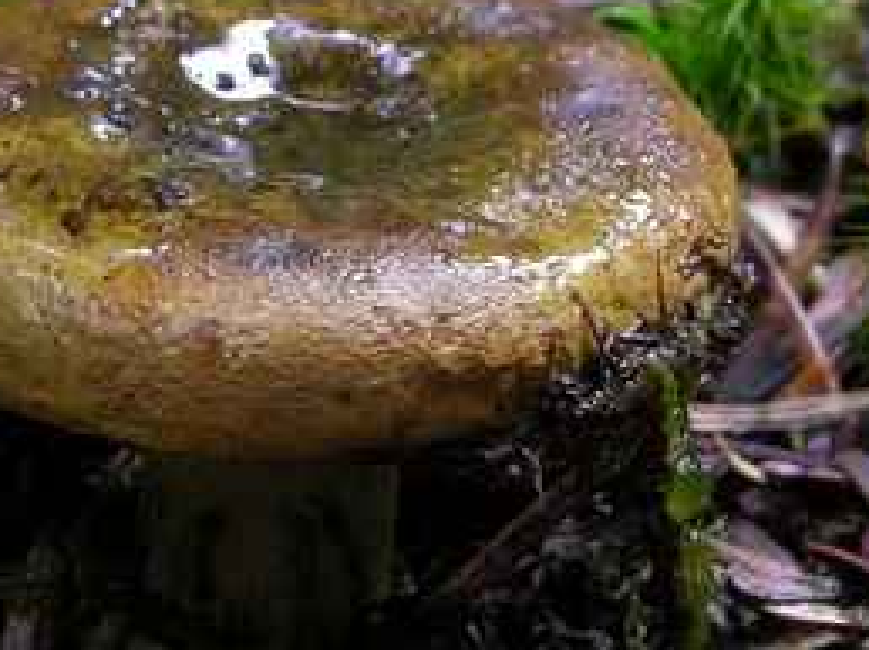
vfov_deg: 5.4
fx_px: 6847
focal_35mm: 273
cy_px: 384
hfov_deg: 7.3
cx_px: 269
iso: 50
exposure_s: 1.02
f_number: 6.6
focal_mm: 27.3
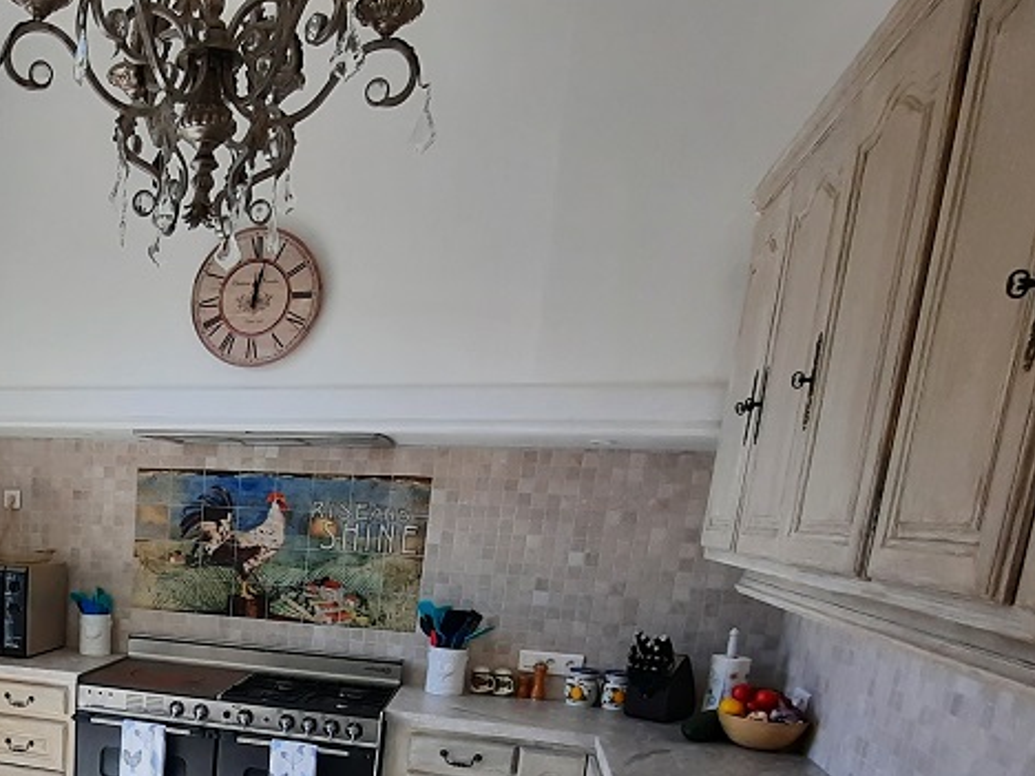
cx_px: 113
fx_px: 897
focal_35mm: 30
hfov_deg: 53.0
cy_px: 699
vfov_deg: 42.9
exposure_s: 1/100
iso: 50
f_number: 2.2
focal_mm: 1.74
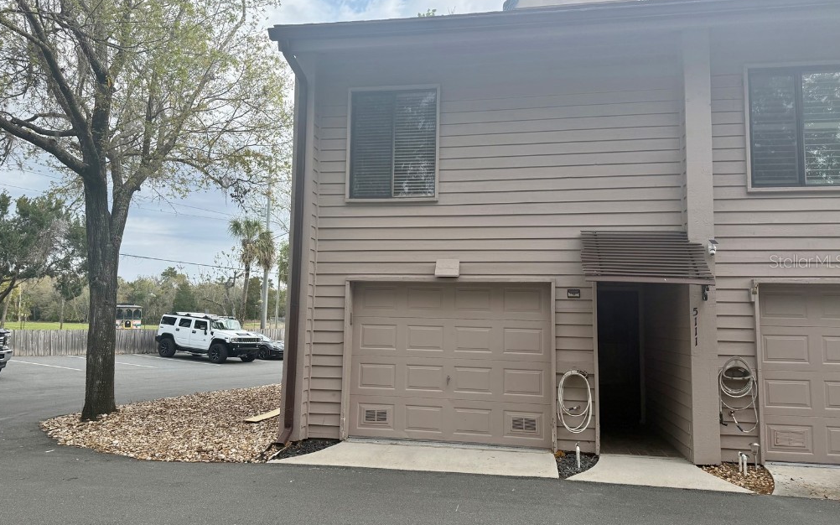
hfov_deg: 70.4
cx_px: 419
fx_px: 595
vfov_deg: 47.6
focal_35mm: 26
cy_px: 261
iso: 100
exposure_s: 1/2445
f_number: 1.78
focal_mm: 6.76
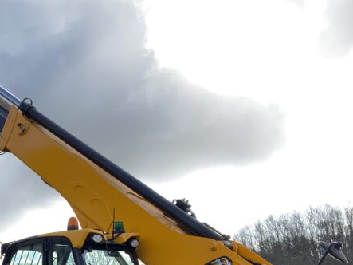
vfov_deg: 21.5
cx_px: 60
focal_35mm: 67
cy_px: 231
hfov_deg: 28.2
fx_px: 683
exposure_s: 1/457
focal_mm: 3
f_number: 1.8
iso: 16
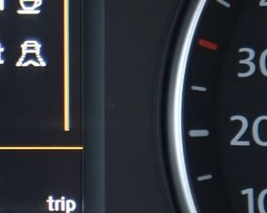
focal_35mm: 414
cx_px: -88
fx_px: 3270
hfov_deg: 4.7
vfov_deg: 3.7
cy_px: 62
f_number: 4
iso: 500
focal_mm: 120
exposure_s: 1/8
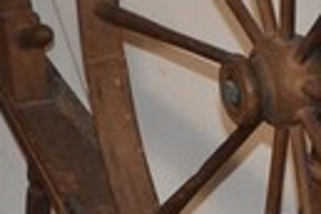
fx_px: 2122
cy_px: 102
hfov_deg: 8.6
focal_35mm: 238
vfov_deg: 5.8
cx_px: 202
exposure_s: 1/60
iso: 800
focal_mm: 20
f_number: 3.8
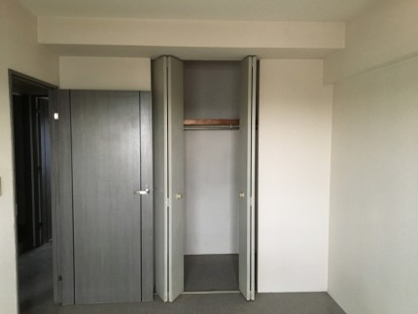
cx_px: 209
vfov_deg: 48.3
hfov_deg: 61.6
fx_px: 350
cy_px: 157
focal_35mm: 29
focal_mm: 4.15
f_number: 2.2
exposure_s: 1/24
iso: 200
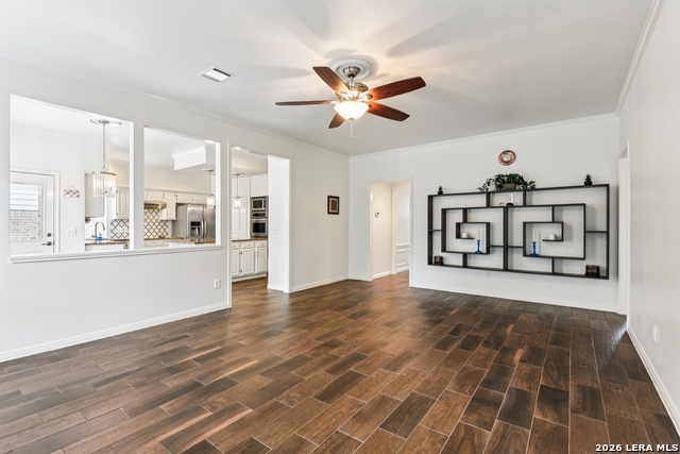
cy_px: 227
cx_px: 340
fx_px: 302
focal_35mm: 16
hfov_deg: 96.7
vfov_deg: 73.8
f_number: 8
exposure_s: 1/15
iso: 2000
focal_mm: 16
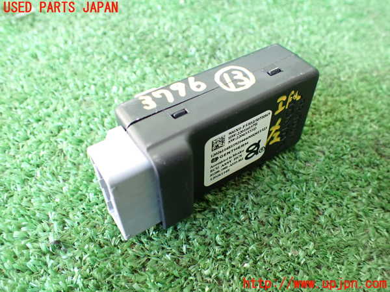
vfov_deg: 46.8
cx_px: 195
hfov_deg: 60.0
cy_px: 146
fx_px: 338
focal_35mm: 30
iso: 800
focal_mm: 5.4
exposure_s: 1/100
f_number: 2.3
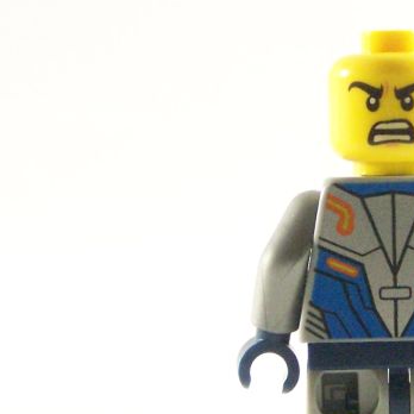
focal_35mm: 213
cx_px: 409
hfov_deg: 8.2
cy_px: 178
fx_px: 2882
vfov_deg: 8.2
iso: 400
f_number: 3.2
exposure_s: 1/60
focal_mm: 13.7
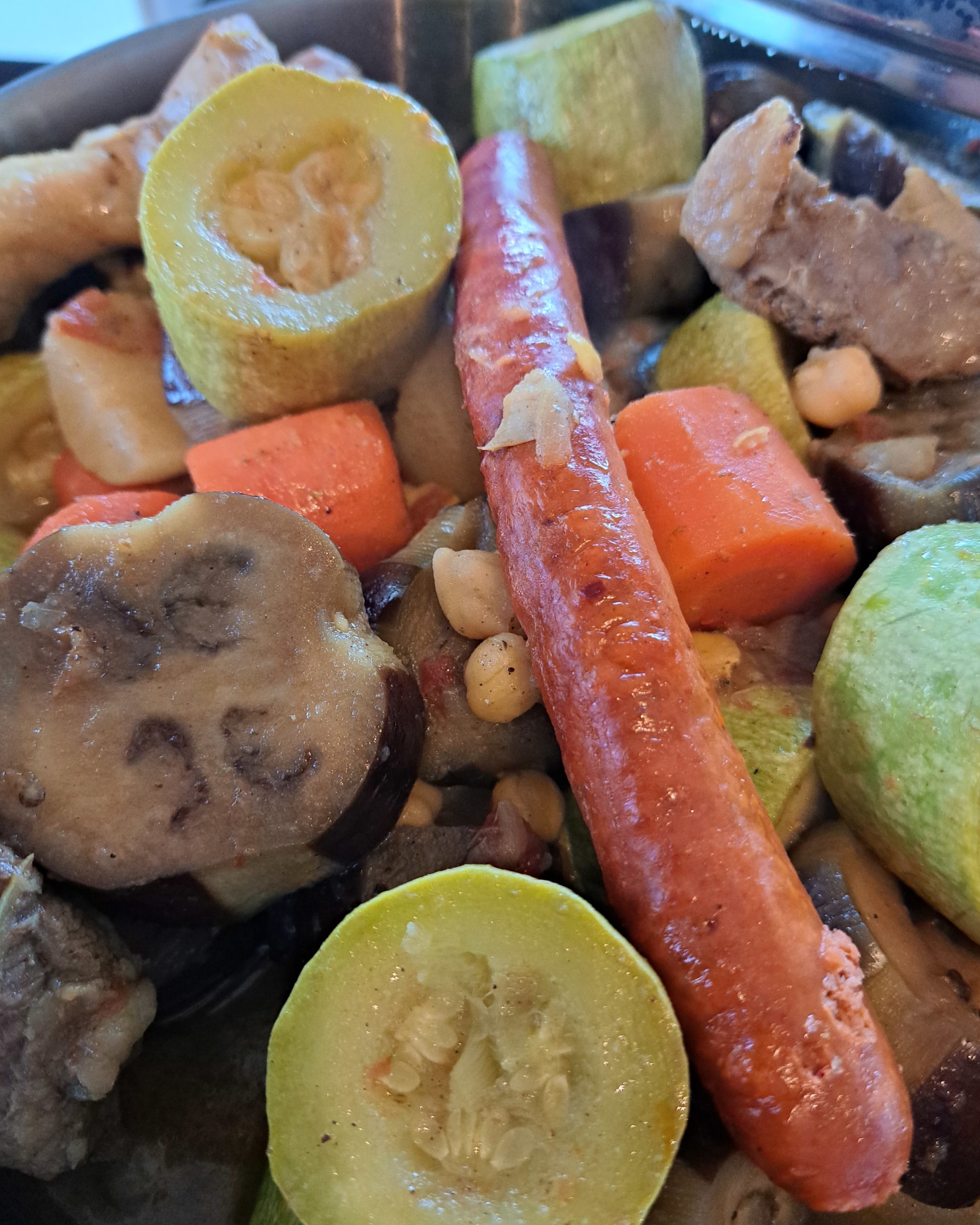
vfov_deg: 66.0
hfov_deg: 54.9
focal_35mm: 26
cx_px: 498
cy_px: 632
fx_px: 943
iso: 320
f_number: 1.8
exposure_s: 1/50
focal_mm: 5.23
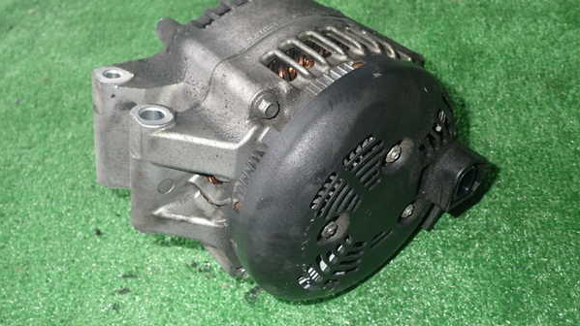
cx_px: 290
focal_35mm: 35
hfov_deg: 56.6
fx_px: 538
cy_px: 156
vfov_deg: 33.7
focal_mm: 5.79
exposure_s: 1/30
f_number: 7.1
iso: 200
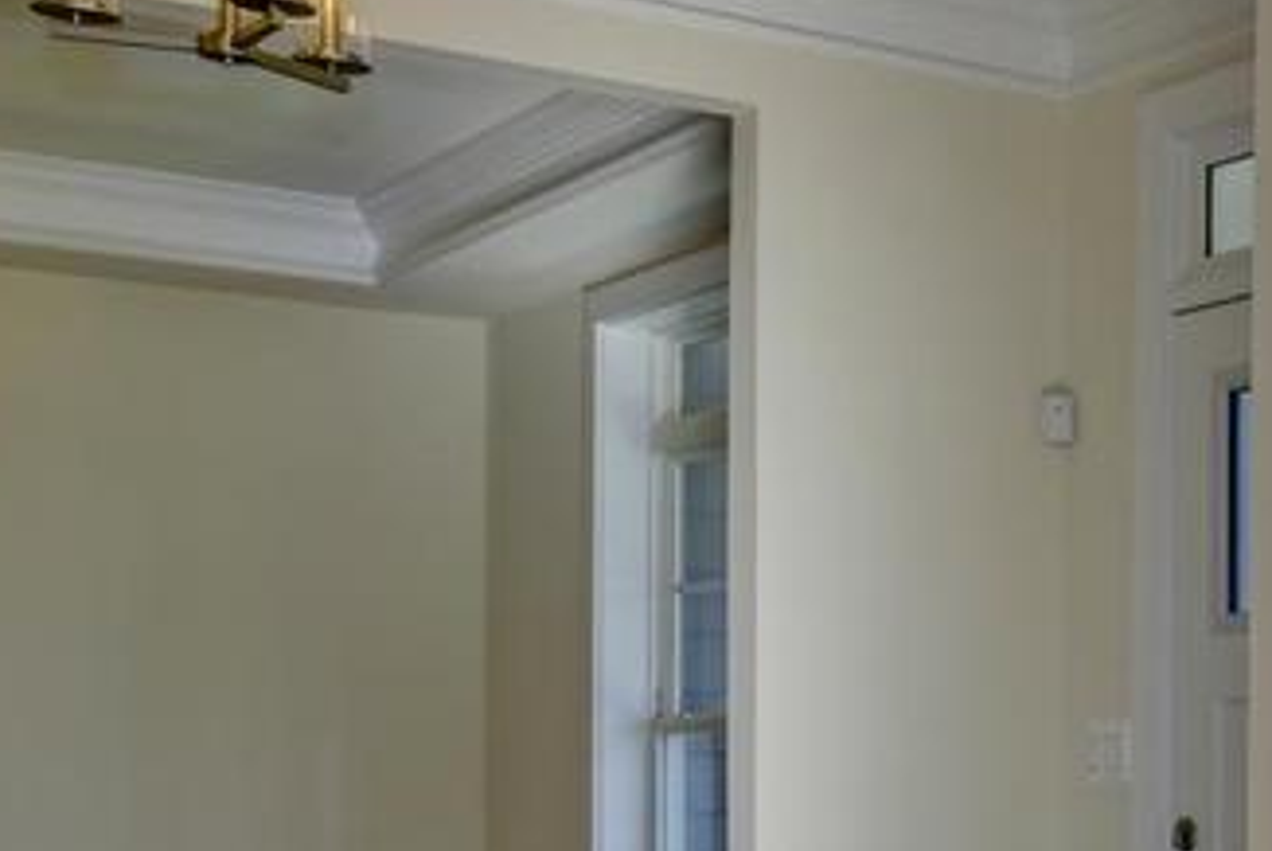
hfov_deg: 21.2
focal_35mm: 75
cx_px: 2072
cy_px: 814
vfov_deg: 17.9
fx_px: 2652
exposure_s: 1/50
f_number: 18
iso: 100
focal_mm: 17
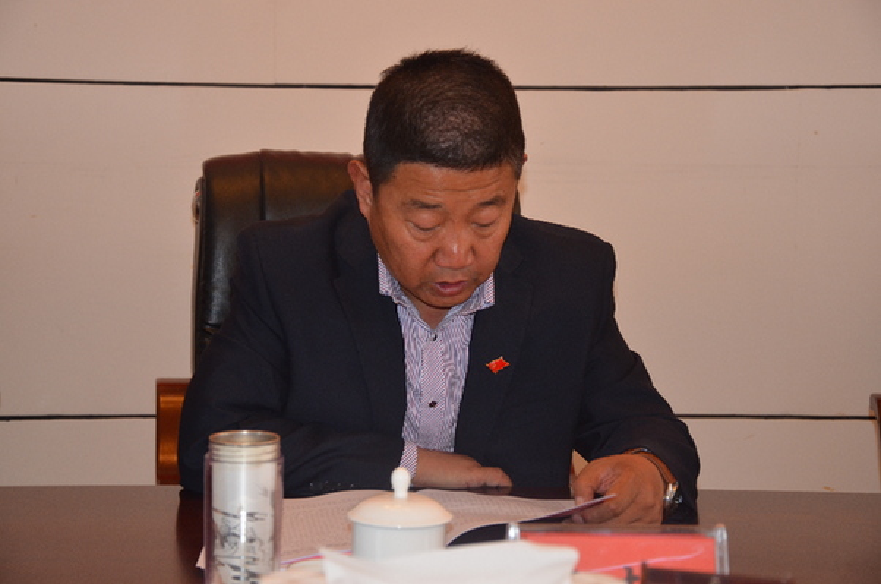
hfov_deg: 23.4
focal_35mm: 87
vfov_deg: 15.6
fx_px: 2125
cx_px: 440
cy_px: 292
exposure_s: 1/60
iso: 800
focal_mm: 58
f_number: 5
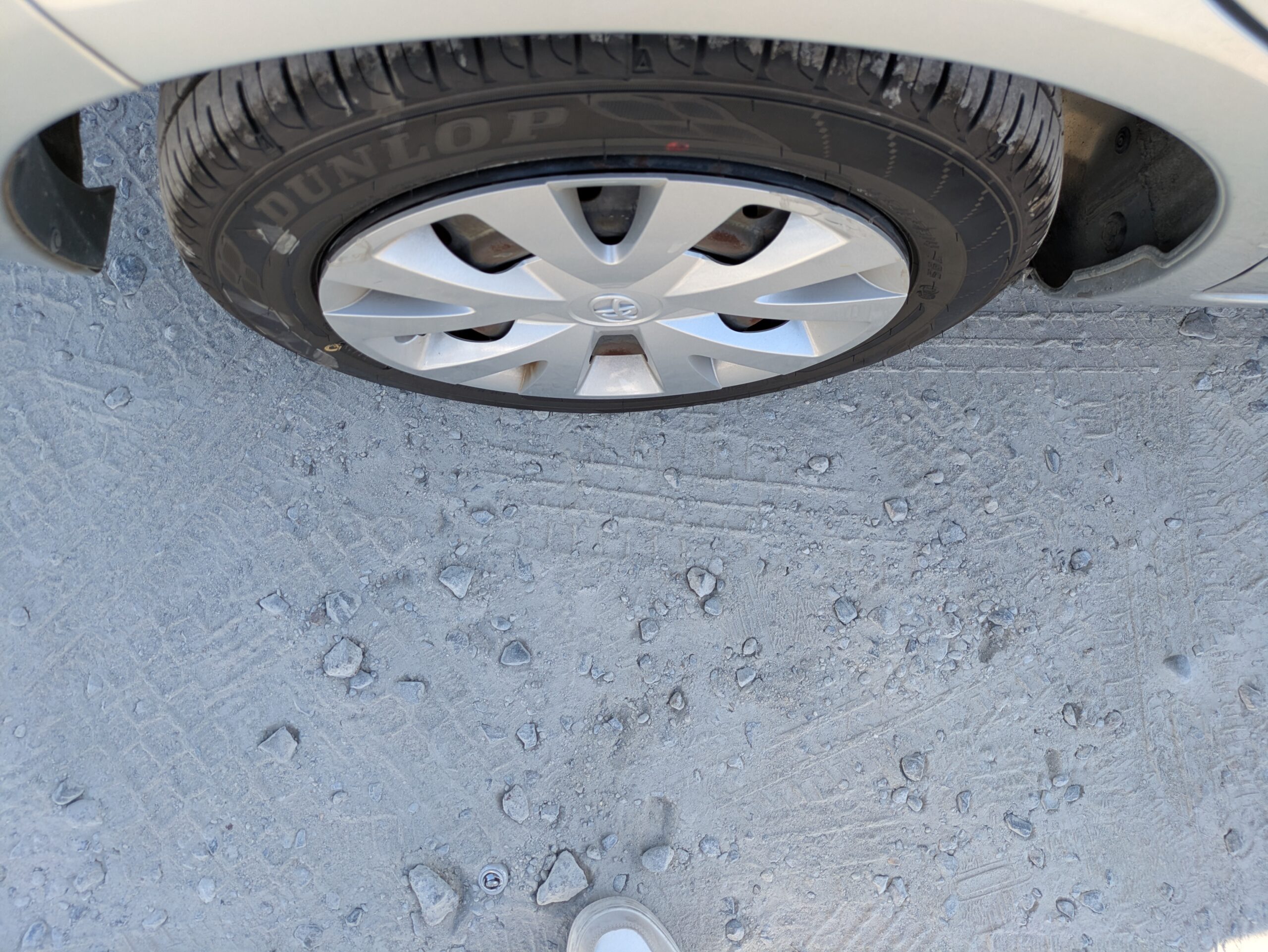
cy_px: 476
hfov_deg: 69.4
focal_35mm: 25
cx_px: 634
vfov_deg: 54.9
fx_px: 916
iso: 48
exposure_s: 1/494
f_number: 1.89
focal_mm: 5.43
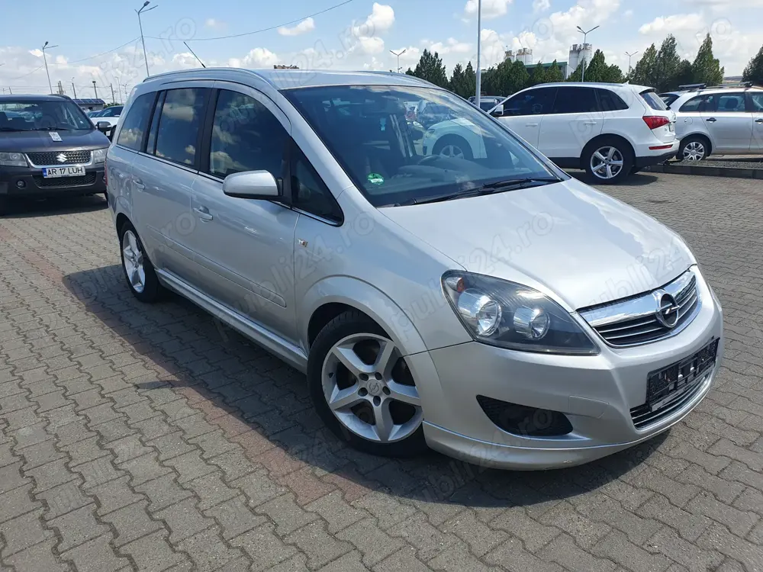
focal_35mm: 26
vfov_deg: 53.1
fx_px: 573
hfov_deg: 67.3
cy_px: 286
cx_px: 382
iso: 50
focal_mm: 4.32
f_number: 2.4
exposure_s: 1/1112
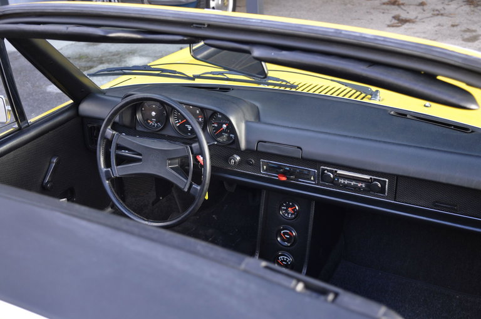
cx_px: 240
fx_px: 641
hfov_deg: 41.2
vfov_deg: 28.0
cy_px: 160
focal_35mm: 48
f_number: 4
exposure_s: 1/50
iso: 500
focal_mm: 32
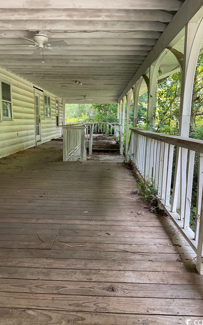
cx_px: 91
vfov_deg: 61.2
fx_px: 274
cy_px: 162
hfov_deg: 40.5
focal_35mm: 31
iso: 40
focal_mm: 3
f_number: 1.8
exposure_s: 1/120
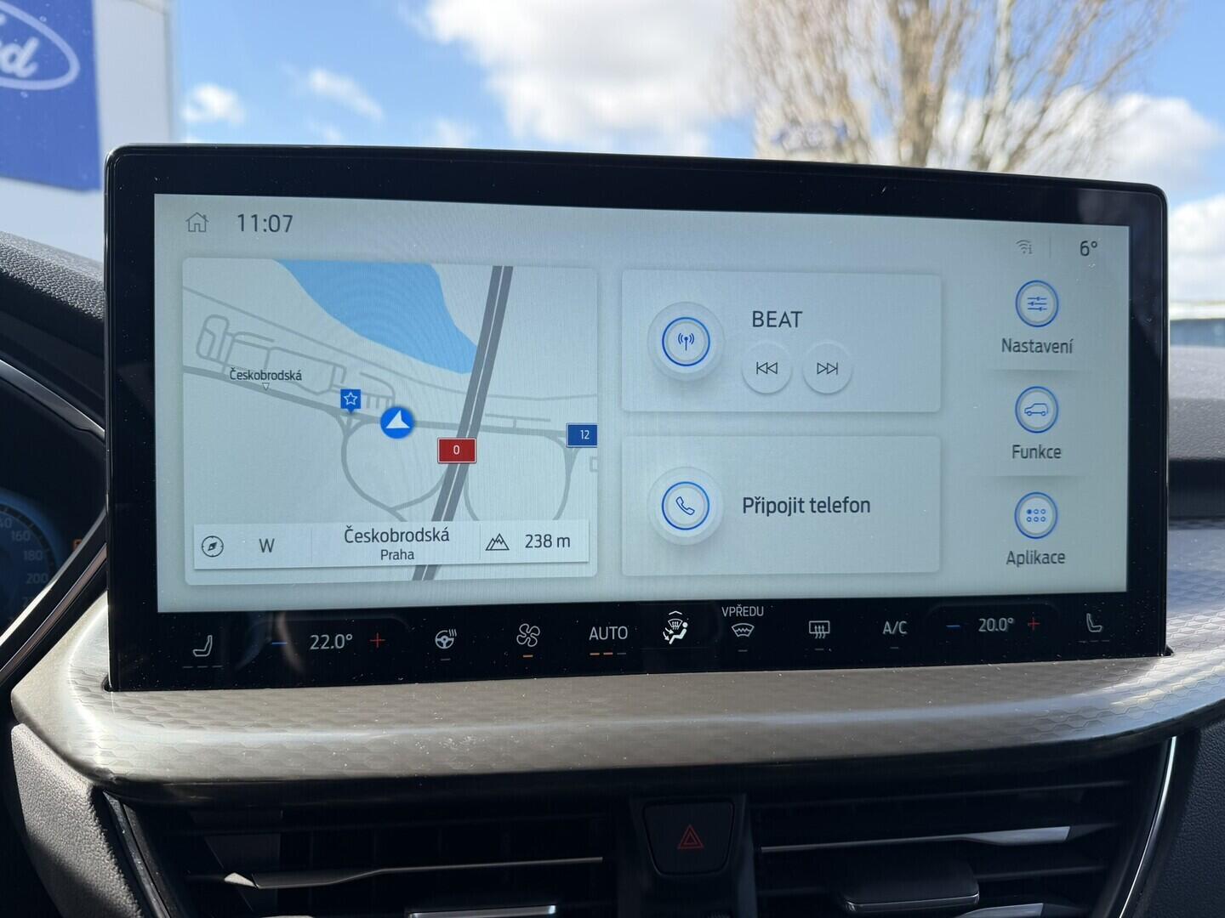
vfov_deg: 56.8
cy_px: 459
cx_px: 612
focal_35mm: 24
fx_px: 849
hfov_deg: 71.6
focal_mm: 6.76
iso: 100
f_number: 1.78
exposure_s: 1/1211
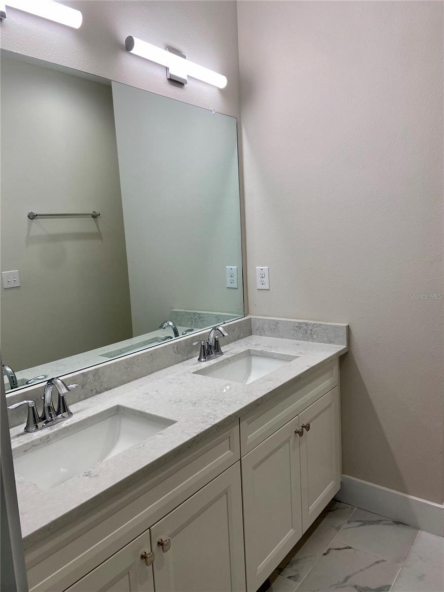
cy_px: 296
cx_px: 222
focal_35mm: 26
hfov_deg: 53.1
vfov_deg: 67.3
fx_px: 445
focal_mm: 4.25
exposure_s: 1/120
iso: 64
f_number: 1.8
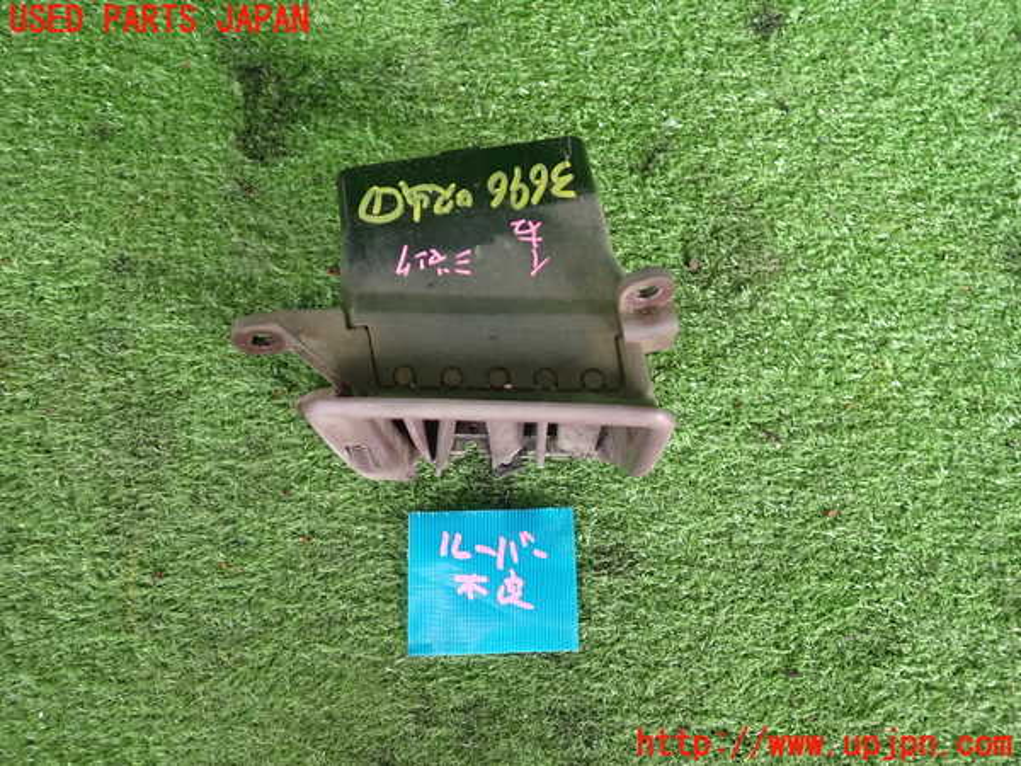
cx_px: 510
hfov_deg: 63.4
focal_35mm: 28
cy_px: 383
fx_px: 826
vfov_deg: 49.7
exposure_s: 1/50
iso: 200
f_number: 2.2
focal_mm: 5.05
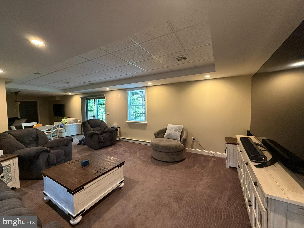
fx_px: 123
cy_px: 114
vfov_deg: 85.7
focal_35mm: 14
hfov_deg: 102.1
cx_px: 152
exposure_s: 1/60
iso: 320
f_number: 2.2
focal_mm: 2.22
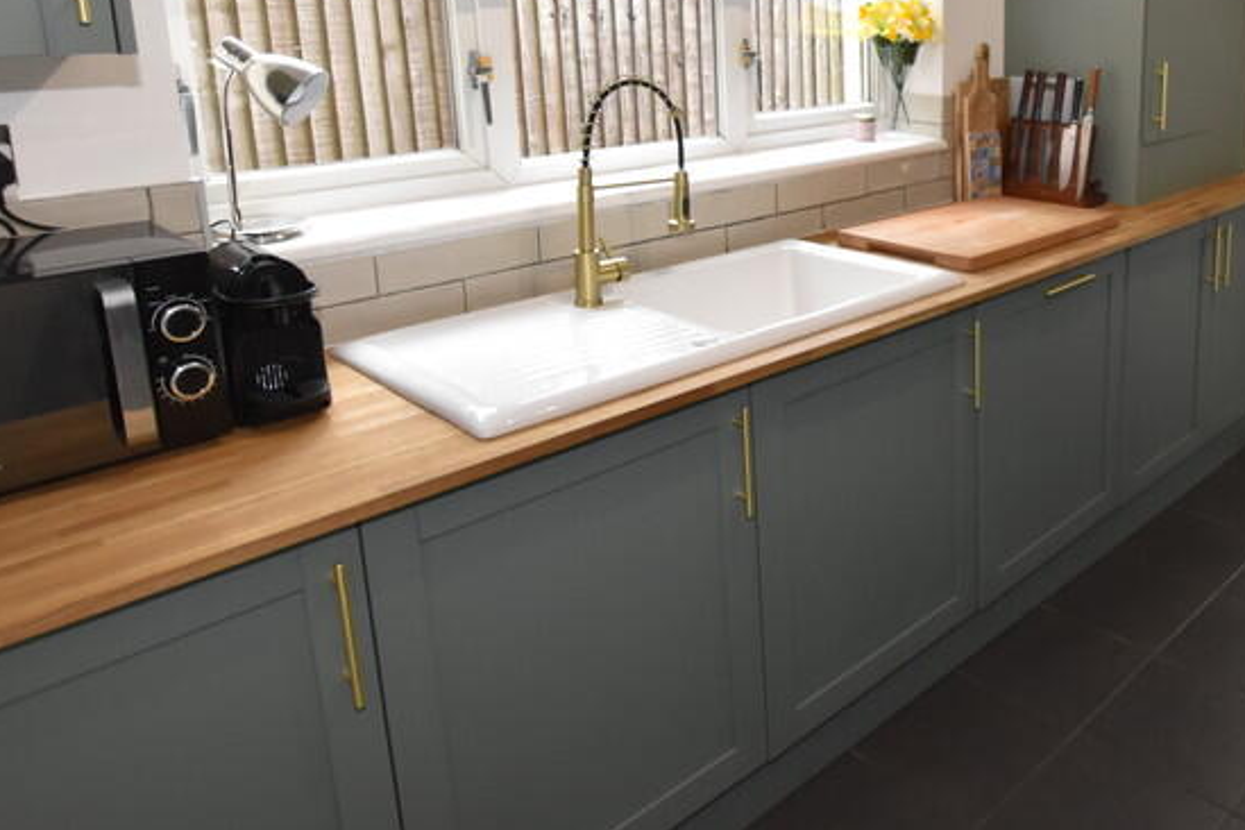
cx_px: 932
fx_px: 968
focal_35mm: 28
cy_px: 214
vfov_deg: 44.9
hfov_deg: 61.8
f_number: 5
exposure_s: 1/100
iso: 800
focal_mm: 10
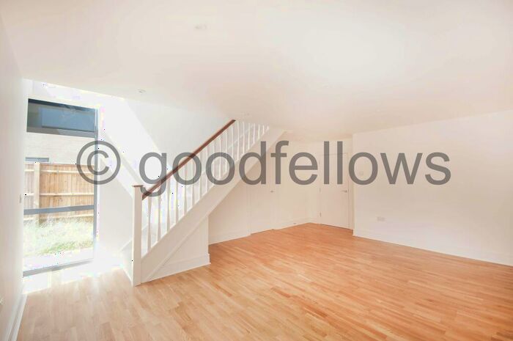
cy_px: 170
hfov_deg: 100.5
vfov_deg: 77.2
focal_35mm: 15
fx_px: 213
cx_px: 256
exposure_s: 1/50
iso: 160
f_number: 6.3
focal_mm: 10
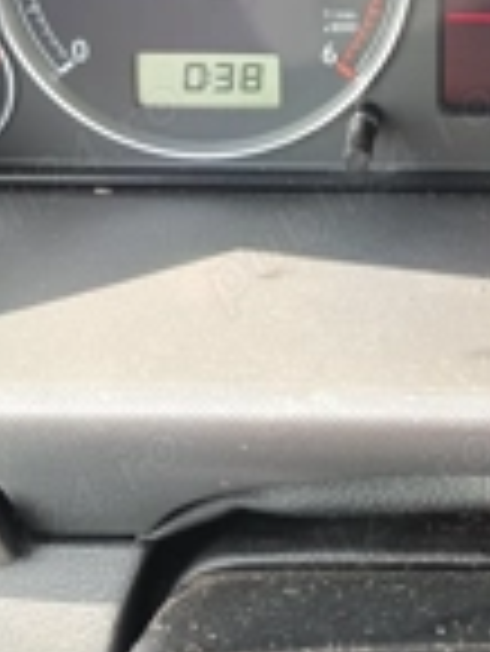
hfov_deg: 21.4
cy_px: -76
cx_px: 508
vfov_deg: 26.8
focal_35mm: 66
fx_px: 1244
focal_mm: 5.31
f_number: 1.7
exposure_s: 1/50
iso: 290
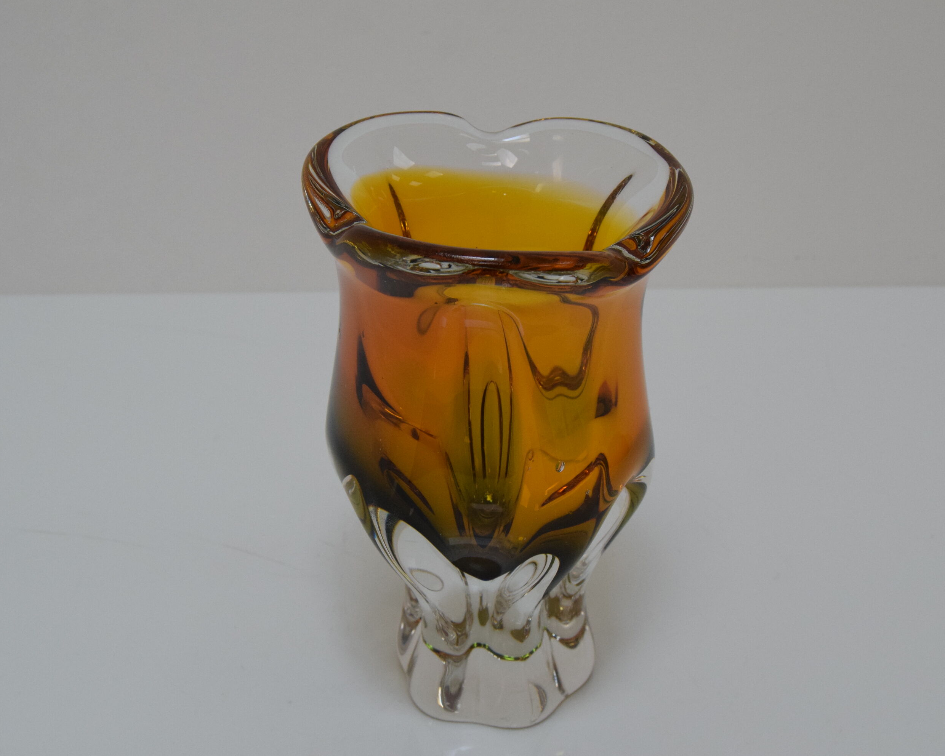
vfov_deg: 29.7
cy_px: 380
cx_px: 487
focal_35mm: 51
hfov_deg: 36.7
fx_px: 1426
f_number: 8
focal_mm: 30
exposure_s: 1/250
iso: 1600
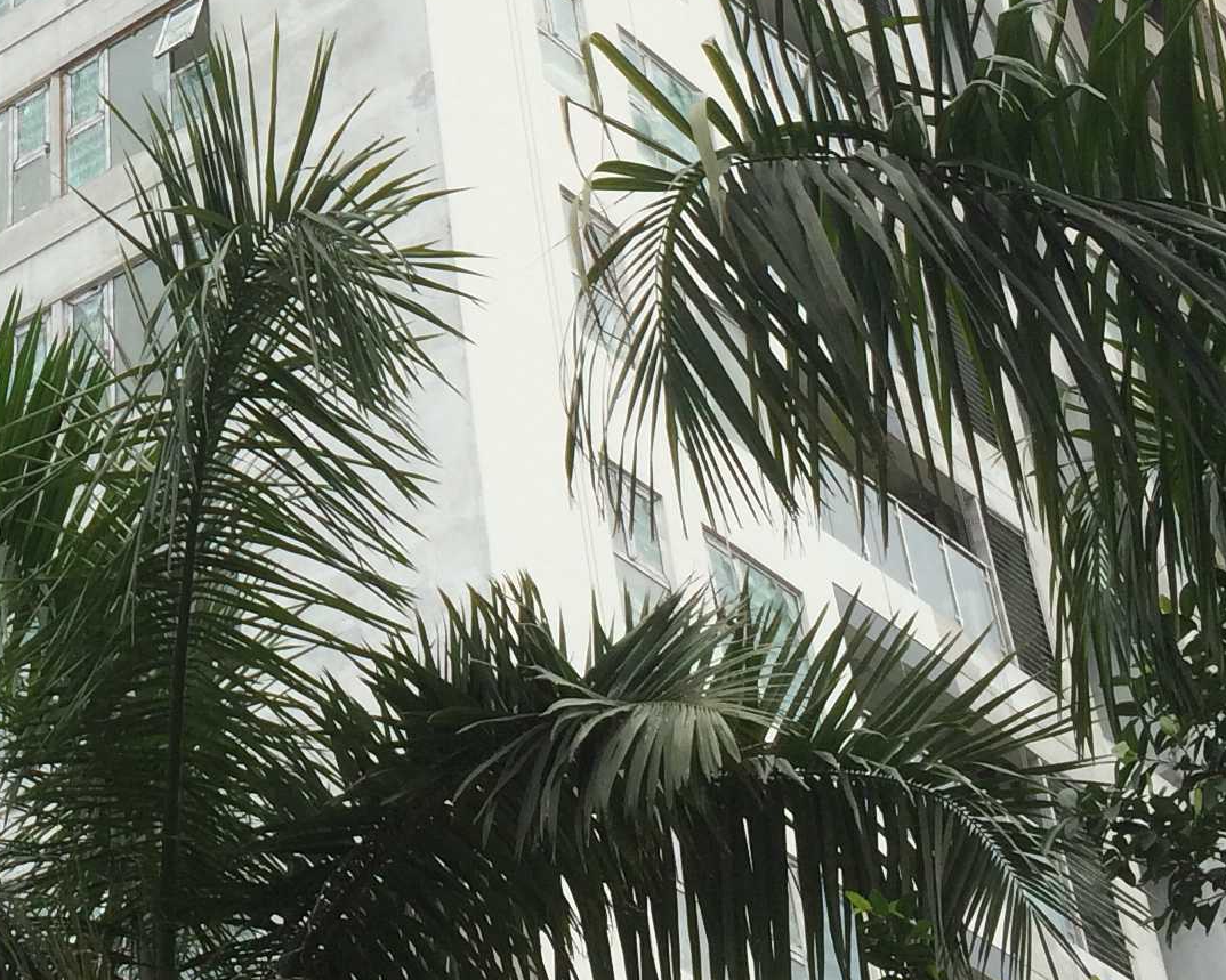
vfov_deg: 16.7
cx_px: -78
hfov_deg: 20.6
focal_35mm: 89
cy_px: -88
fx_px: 3229
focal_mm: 4.12
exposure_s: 1/1368
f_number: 2.2
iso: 32
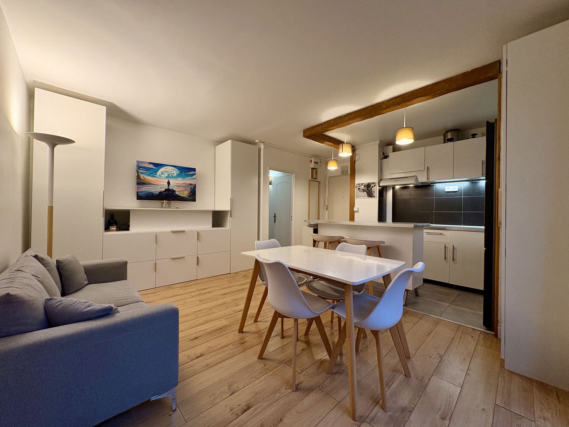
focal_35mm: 14
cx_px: 284
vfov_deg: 85.7
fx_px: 230
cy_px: 214
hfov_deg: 102.1
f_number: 2.2
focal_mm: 2.22
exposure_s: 1/100
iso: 200
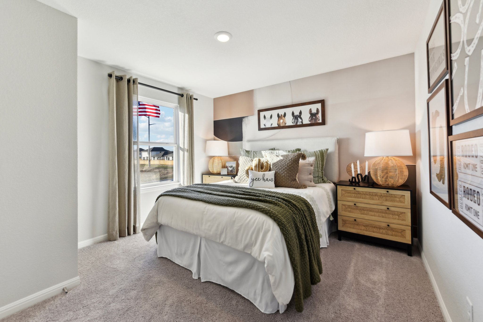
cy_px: 161
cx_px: 242
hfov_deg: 104.2
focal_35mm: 14
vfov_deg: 81.2
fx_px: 188
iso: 100
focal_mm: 14
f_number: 8
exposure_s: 1/20
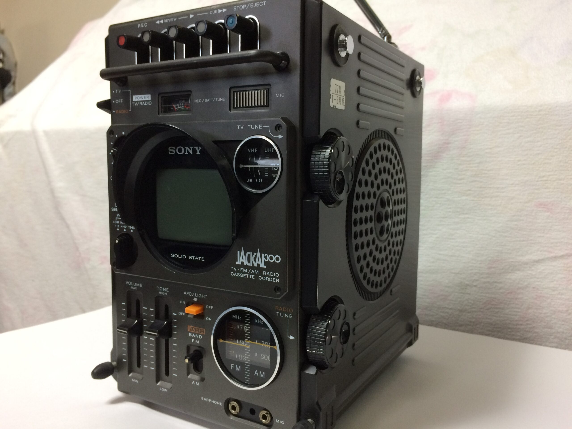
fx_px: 479
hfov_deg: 61.7
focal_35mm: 29
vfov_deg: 48.2
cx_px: 286
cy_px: 214
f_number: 2.2
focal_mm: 4.15
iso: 100
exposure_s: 1/30
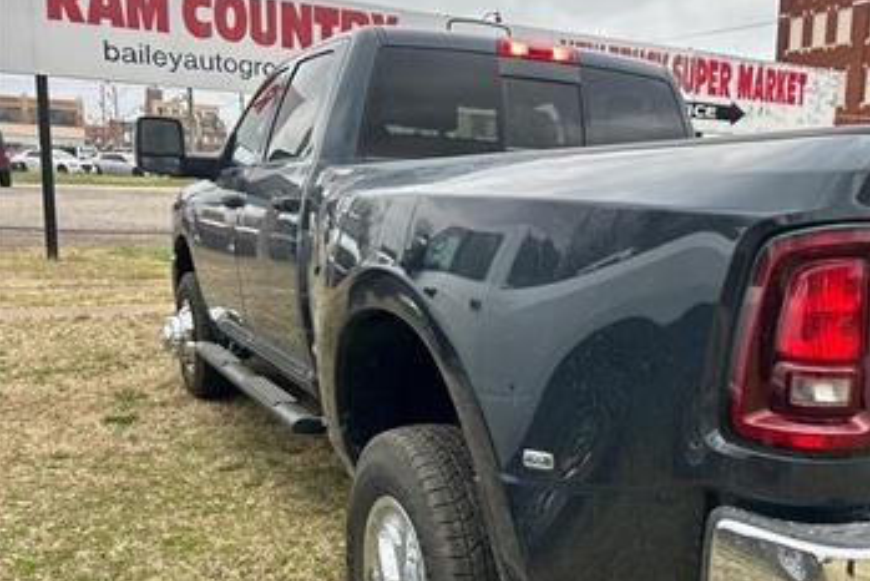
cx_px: 623
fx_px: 943
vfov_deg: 34.1
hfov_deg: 48.1
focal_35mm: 39
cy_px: 359
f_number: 1.5
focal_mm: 5.7
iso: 50
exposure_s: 1/250
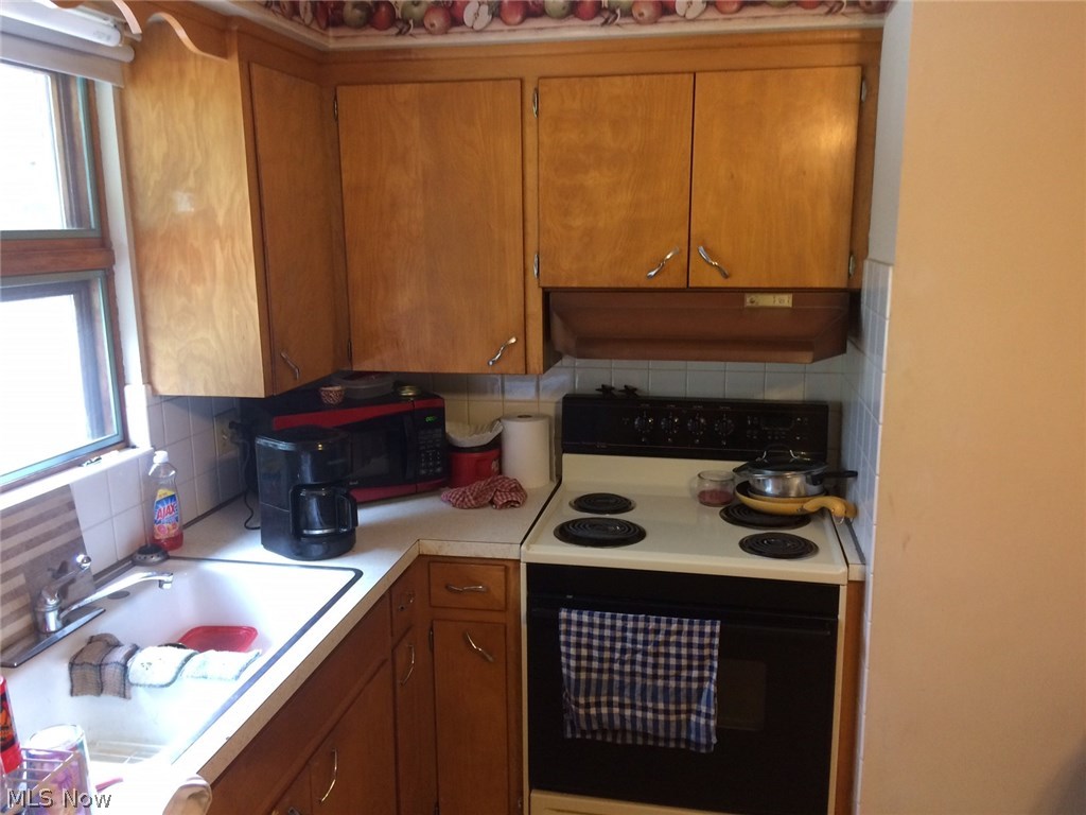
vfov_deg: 48.2
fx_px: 910
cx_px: 543
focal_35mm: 29
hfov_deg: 61.7
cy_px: 408
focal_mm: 4.15
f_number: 2.2
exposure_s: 1/30
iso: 125
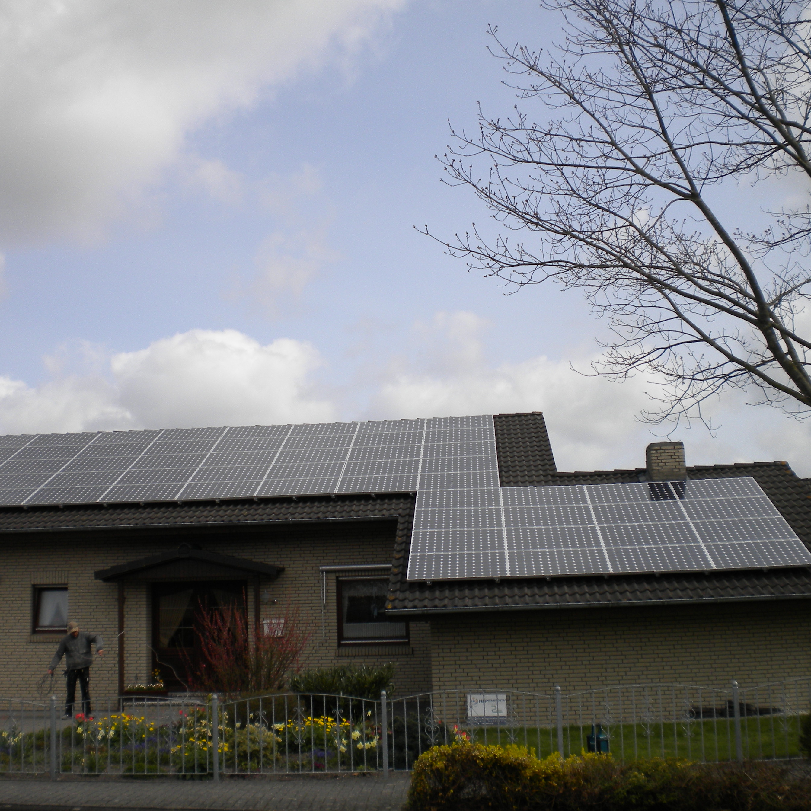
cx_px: 362
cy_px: 405
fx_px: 1113
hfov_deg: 40.0
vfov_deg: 40.0
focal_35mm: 42
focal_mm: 6.3
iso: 80
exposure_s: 1/730
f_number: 4.6
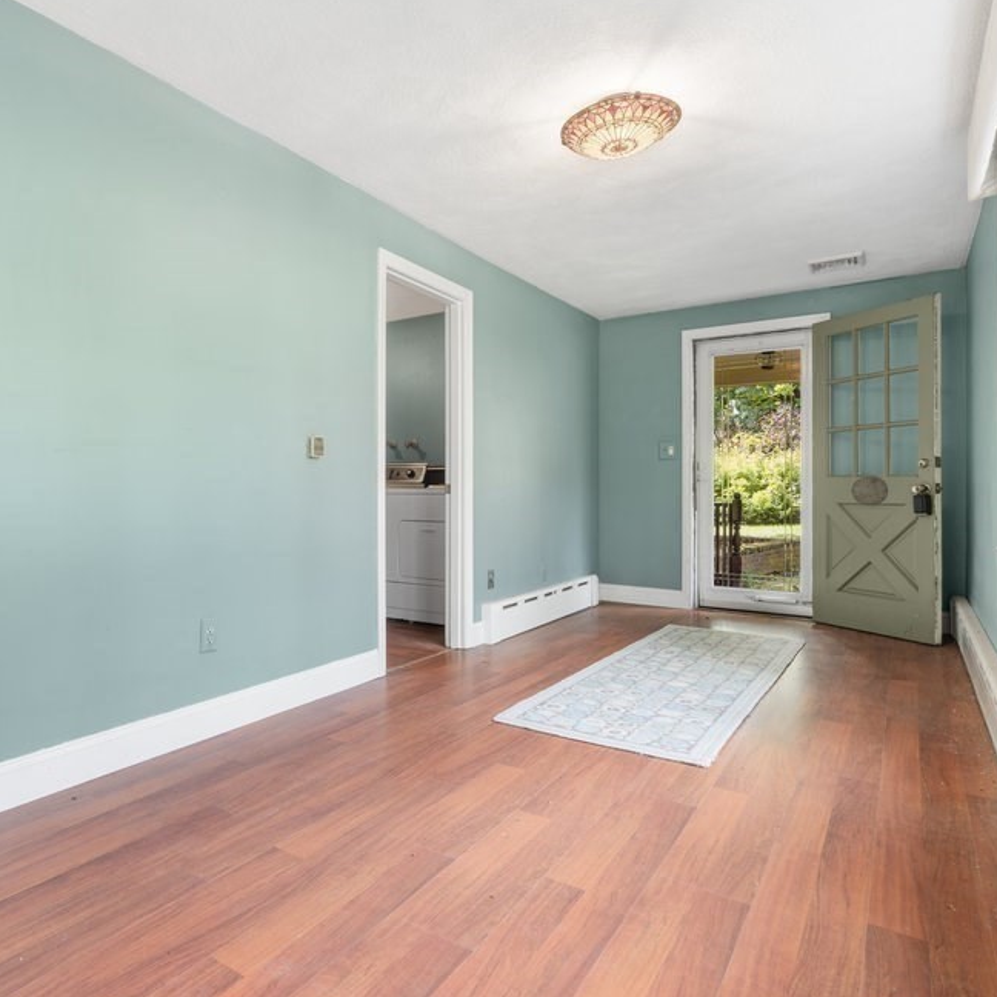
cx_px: 371
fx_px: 684
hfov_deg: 70.9
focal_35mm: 21
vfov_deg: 72.1
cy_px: 492
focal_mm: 16
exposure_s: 1.6
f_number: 8
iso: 200
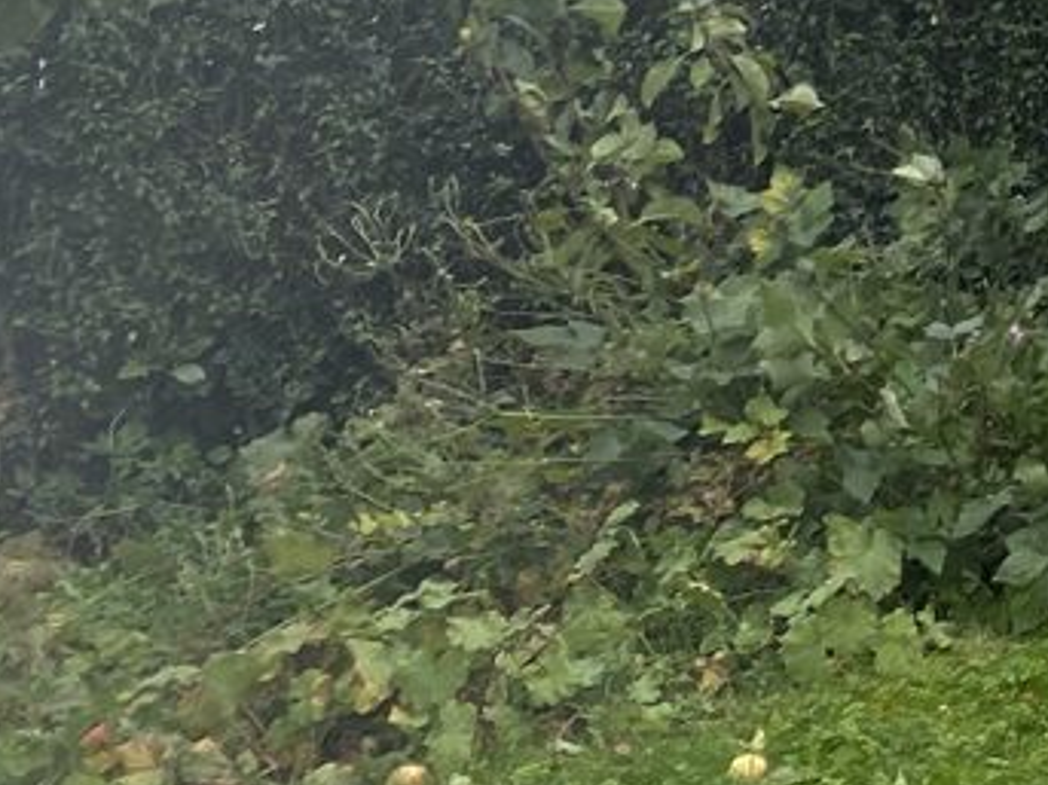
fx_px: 2936
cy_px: -666
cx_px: 1888
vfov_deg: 13.5
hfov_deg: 16.8
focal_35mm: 97
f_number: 1.8
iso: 32
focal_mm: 4.25
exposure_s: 1/981
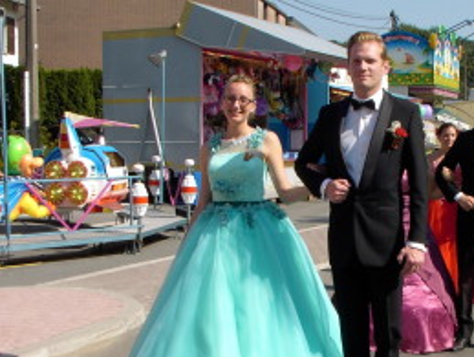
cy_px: 227
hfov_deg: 26.0
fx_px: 1015
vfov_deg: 19.9
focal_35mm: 74
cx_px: 351
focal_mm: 6.2
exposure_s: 1/260
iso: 70
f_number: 5.6
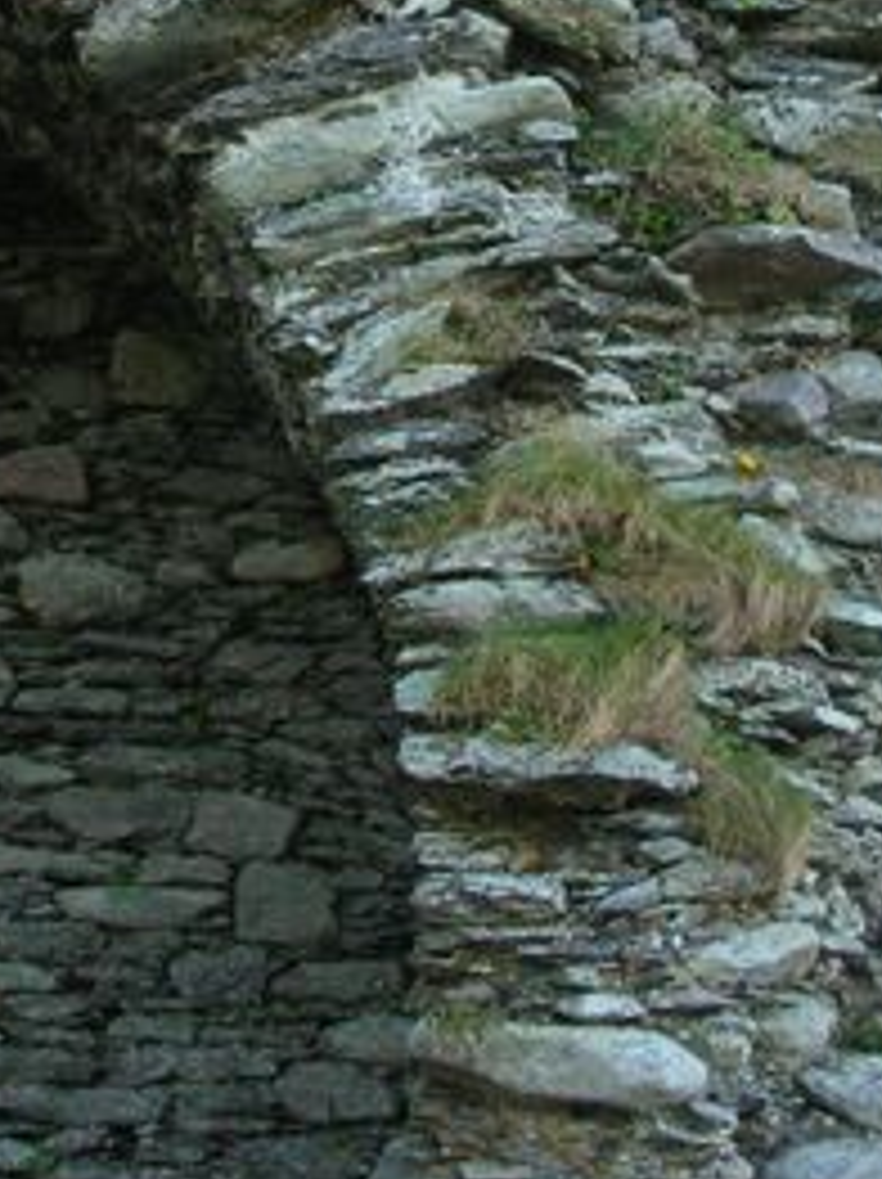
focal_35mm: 107
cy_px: -351
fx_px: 3641
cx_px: 72
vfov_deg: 17.3
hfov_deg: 13.7
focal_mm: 5.8
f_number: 3
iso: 90
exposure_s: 1/60.1
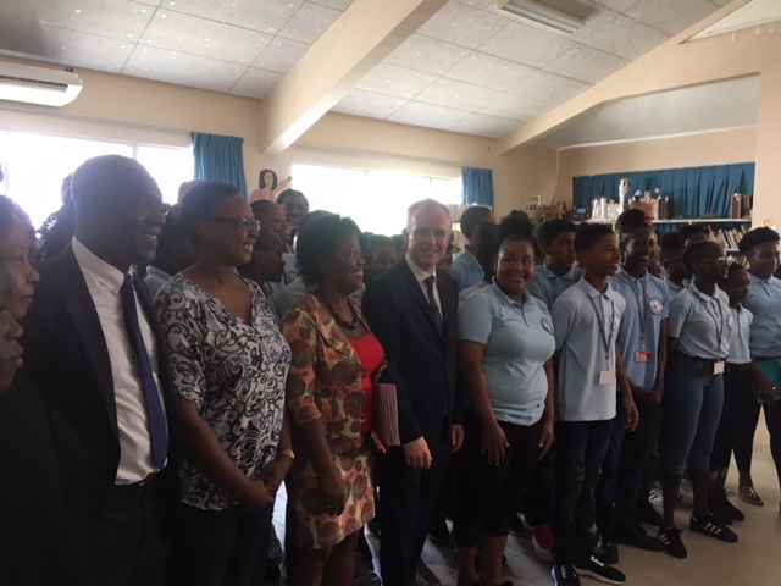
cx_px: 390
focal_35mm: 29
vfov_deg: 48.2
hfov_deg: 61.7
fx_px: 654
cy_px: 293
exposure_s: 1/33
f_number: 2.2
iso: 80
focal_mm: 4.15
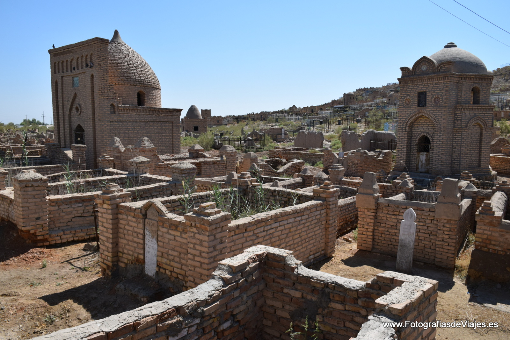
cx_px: 255
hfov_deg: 67.4
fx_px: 383
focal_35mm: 27
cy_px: 170
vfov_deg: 48.0
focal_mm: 18
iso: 400
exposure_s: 1/1600
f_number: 7.1
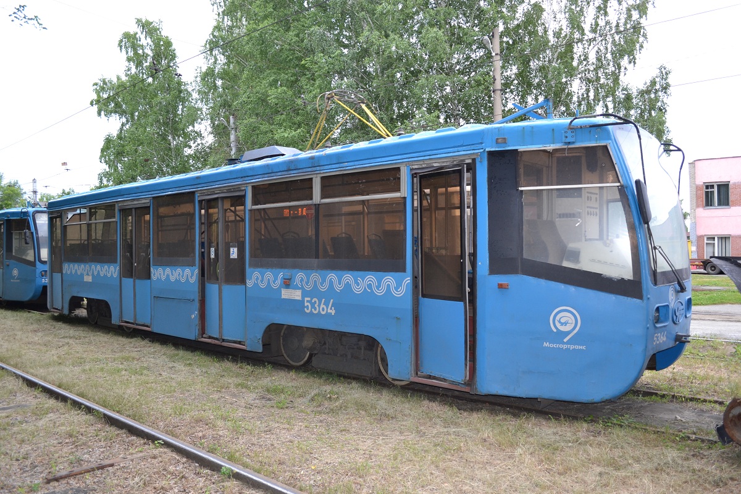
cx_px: 370
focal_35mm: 27
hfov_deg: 67.4
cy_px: 247
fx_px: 556
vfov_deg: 47.9
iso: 250
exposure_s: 1/125
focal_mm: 18
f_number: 4
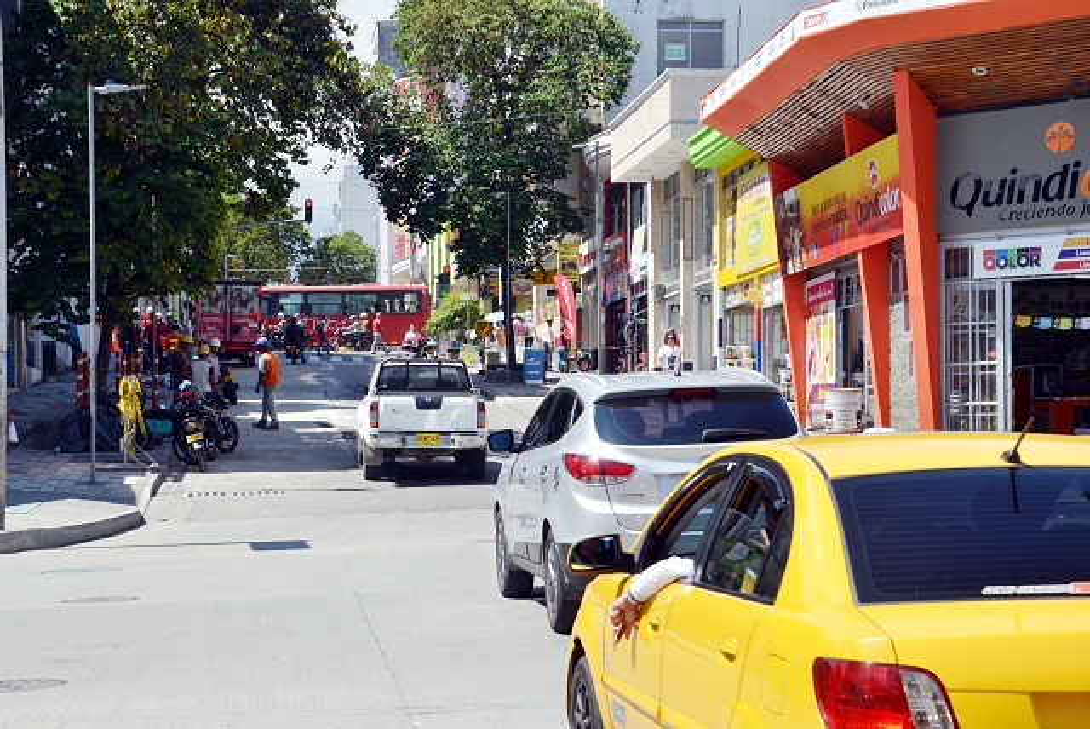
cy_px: 364
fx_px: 2273
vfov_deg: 18.2
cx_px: 545
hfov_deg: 27.0
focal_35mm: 75
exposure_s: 1/250
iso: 100
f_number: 9
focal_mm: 50
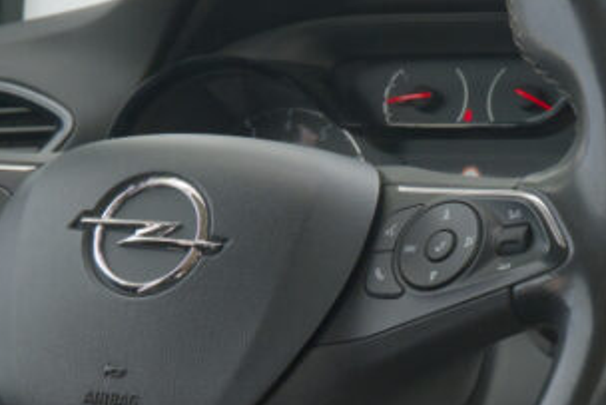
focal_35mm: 128
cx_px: 462
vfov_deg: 10.7
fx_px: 2156
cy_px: 326
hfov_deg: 15.9
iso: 2000
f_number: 9
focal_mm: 25.6
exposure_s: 1/200
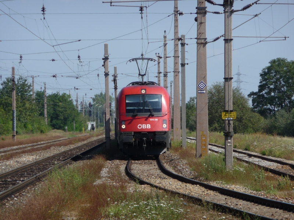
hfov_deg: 7.1
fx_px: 2378
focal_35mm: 280
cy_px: 110
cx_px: 147
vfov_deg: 5.3
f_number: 4.9
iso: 100
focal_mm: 47
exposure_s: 1/640
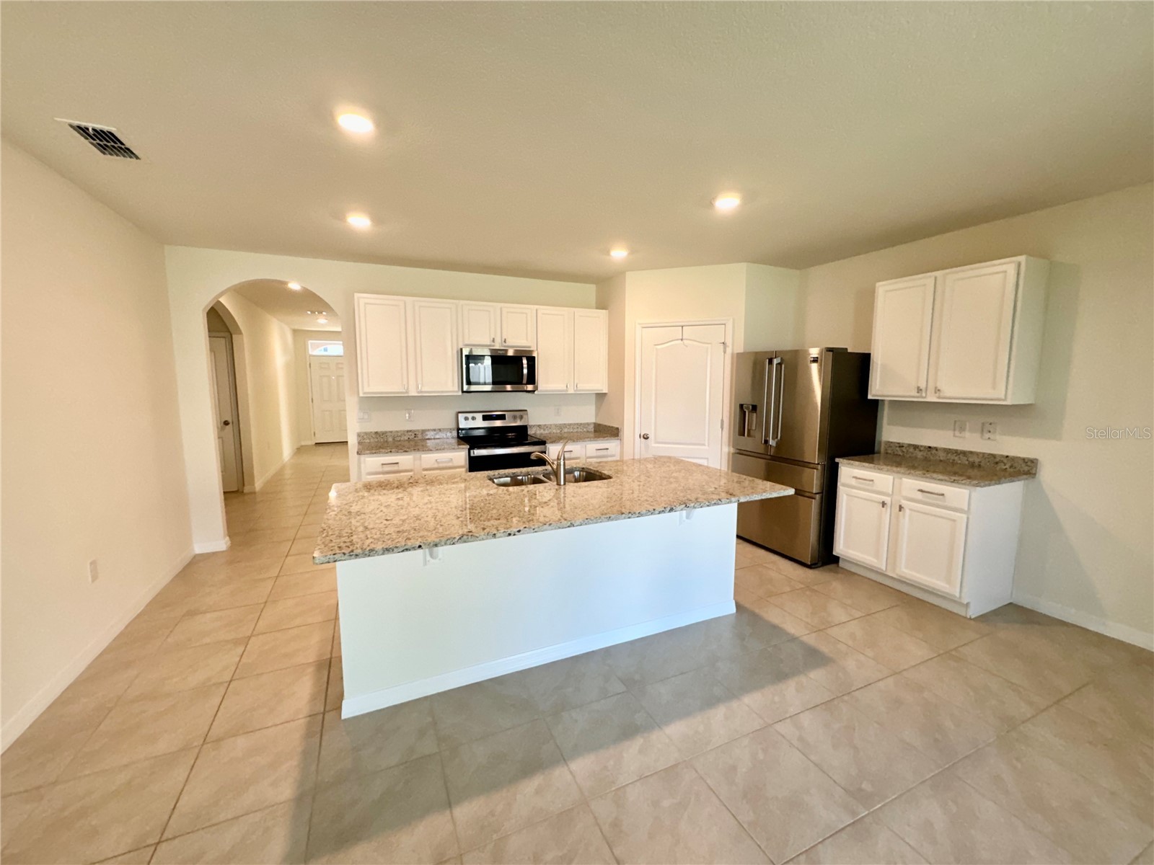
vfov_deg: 85.7
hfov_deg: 102.1
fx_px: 467
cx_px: 577
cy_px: 432
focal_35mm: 14
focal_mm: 2.22
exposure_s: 1/120
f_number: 2.2
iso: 200
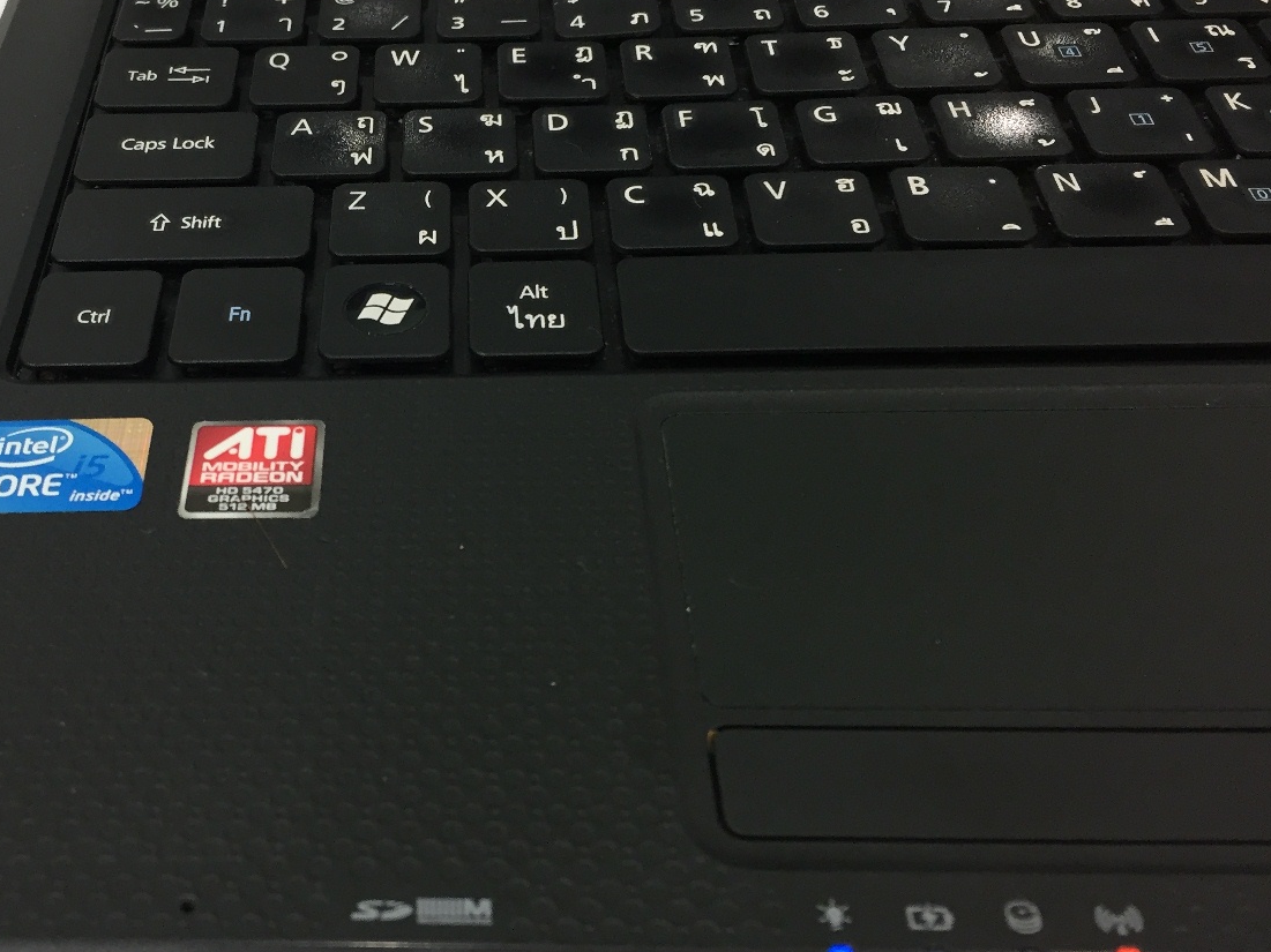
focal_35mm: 43
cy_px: 413
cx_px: 343
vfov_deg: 33.5
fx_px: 1578
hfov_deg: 42.7
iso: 100
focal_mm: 4.15
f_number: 2.2
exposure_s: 1/33
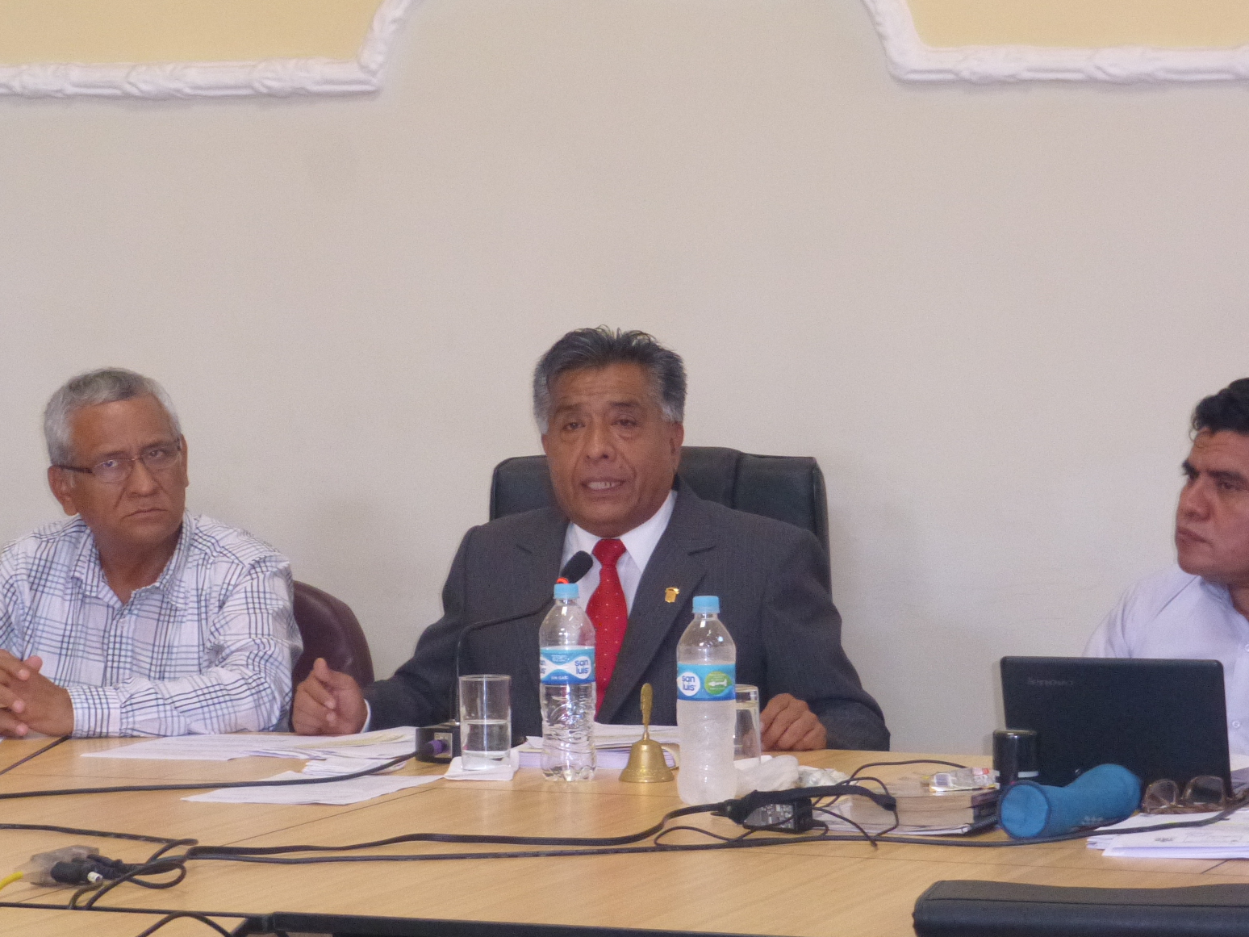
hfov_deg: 15.5
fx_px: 4582
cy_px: 580
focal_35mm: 127
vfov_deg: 11.7
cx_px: 628
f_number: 5.3
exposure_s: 1/60
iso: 500
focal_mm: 17.1
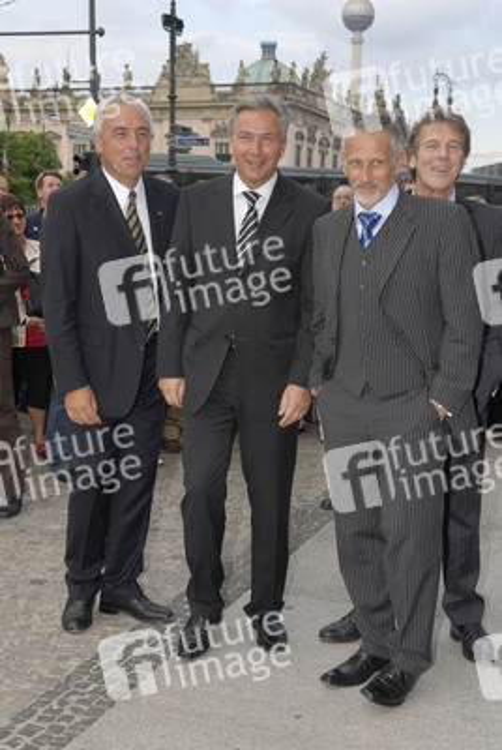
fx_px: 1000
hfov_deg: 28.2
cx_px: 251
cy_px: 375
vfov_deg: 41.1
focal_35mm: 48
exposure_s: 1/125
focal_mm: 32
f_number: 6.3
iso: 200
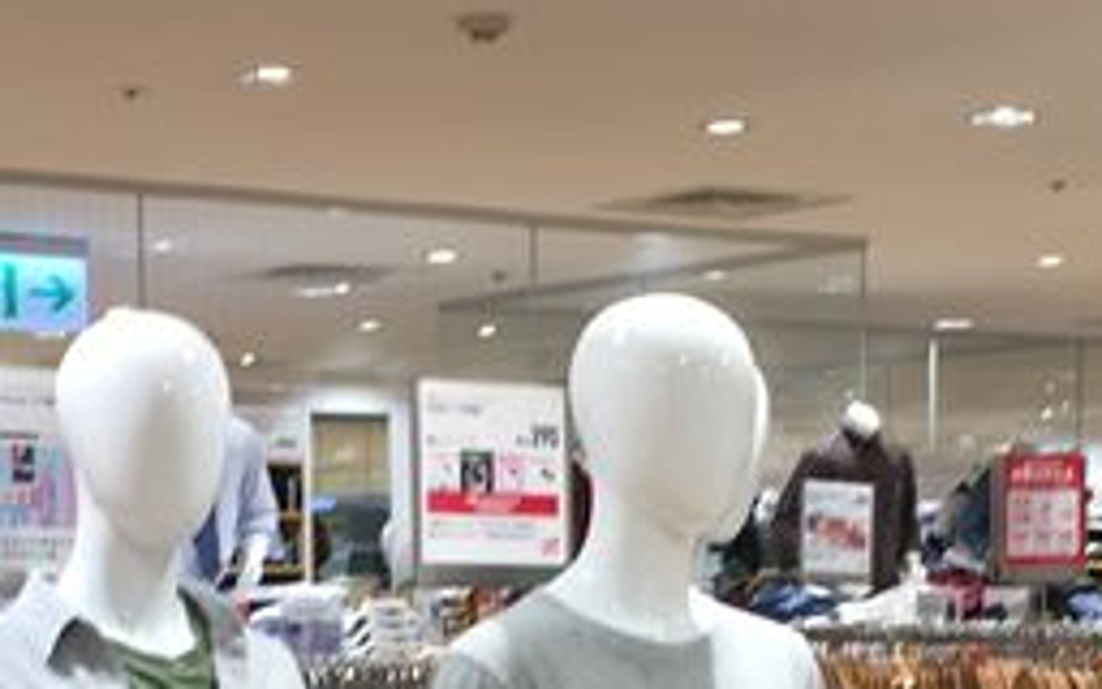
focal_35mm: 96
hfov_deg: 21.6
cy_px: 831
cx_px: 542
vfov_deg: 13.3
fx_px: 2883
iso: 32
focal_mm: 4.15
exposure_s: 1/60
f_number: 2.2
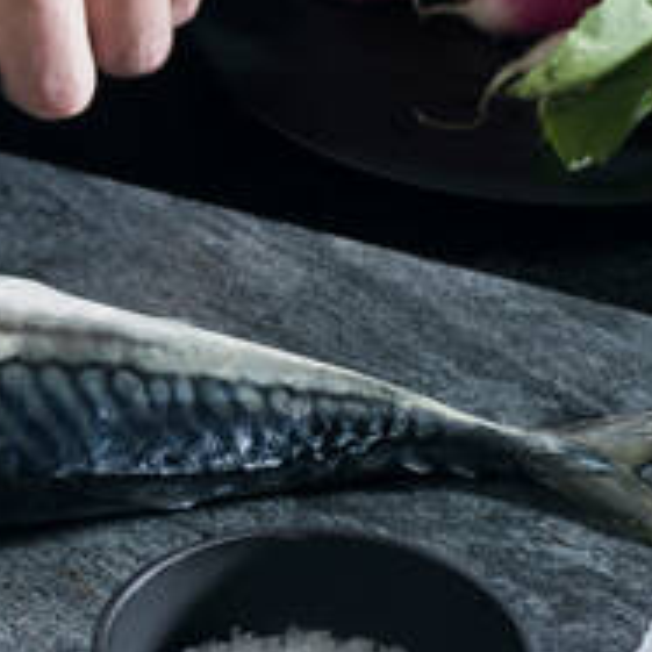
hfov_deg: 8.9
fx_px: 4113
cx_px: -279
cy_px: 282
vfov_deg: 9.1
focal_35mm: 193
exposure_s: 1/500
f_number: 8
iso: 100
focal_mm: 80
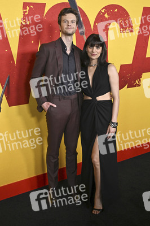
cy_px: 113
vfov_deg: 48.5
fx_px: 250
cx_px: 75
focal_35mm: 40
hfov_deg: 33.3
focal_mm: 40
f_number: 6.3
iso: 2000
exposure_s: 1/250
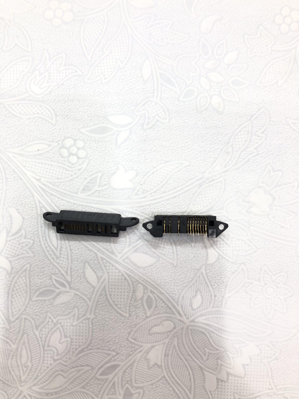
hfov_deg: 49.7
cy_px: 200
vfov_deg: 63.4
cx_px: 150
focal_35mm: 28
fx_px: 322
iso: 40
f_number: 1.8
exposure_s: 1/100
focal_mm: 4
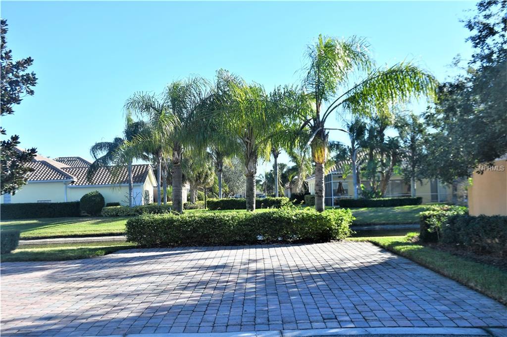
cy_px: 168
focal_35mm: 40
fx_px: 563
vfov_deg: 33.4
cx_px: 254
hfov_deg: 48.5
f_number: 8
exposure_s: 1/250
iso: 100
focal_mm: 27
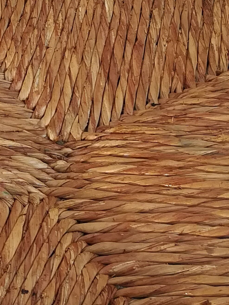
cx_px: 30
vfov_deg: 18.2
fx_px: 953
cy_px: 138
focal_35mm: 108
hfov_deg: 13.6
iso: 100
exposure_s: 1/40
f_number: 2.2
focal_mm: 3.83
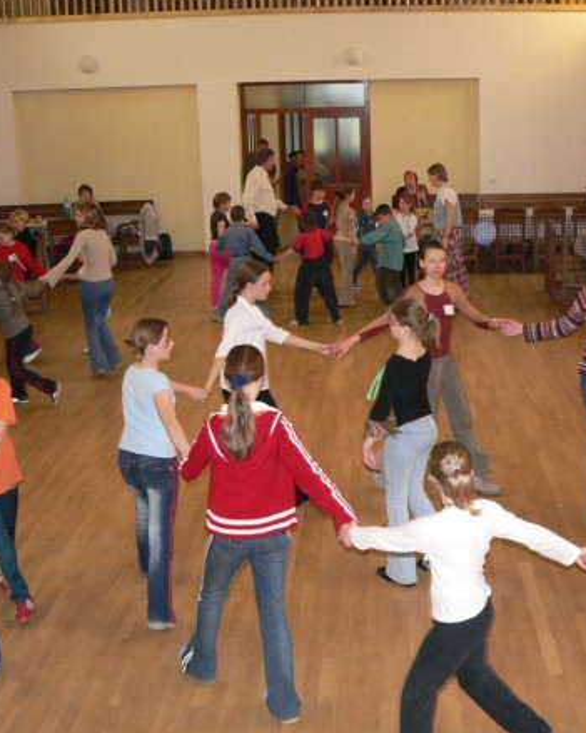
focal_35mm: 48
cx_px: 409
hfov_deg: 31.1
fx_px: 1041
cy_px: 364
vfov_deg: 38.8
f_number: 2.8
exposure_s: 1/60
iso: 400
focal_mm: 6
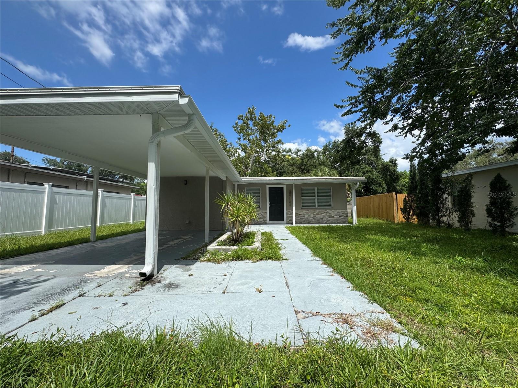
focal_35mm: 14
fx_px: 209
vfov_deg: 85.7
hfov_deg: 102.1
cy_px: 194
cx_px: 259
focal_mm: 2.22
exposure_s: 1/1789
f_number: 2.2
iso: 50
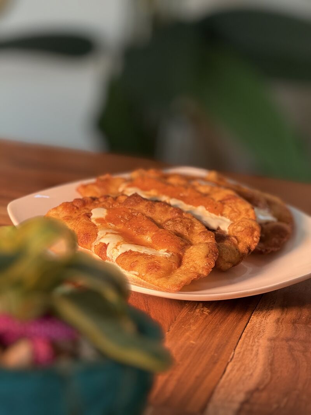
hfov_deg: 12.3
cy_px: 208
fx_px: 1438
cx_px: 156
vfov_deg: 16.4
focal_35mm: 120
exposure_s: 1/99
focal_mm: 15.66
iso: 160
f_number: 2.8
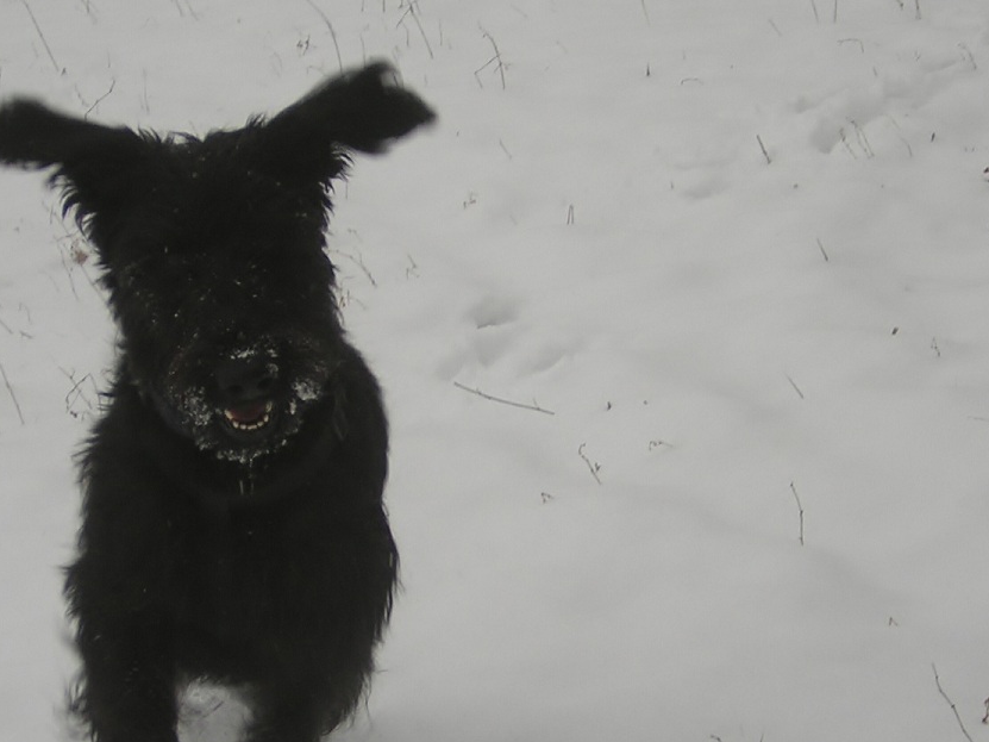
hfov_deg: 12.7
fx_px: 4456
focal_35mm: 156
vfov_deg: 9.5
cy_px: 393
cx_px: 493
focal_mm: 14.1
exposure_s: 1/175
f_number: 4.7
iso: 100
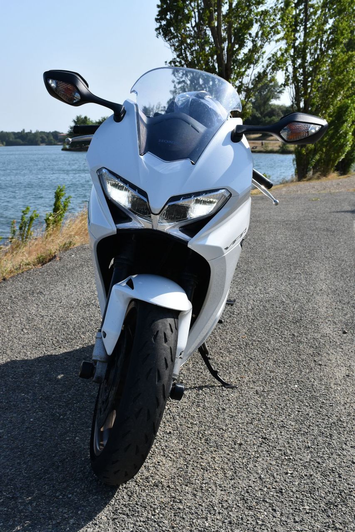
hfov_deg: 28.1
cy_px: 266
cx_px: 178
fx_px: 710
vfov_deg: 41.1
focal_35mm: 48
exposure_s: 1/400
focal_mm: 32
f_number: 9
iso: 200
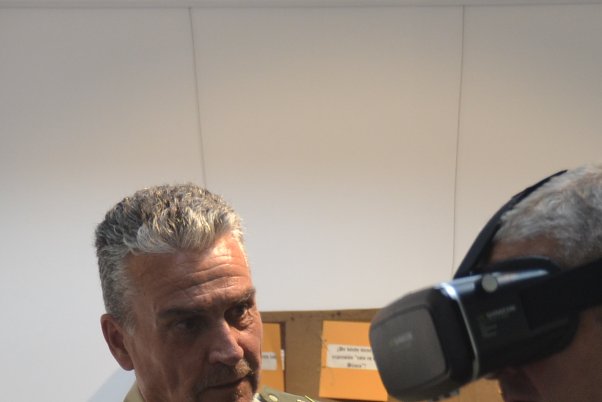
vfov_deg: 9.4
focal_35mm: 144
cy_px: 489
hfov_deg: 14.2
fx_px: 2408
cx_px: 263
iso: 400
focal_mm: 32
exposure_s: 1/80
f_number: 4.2
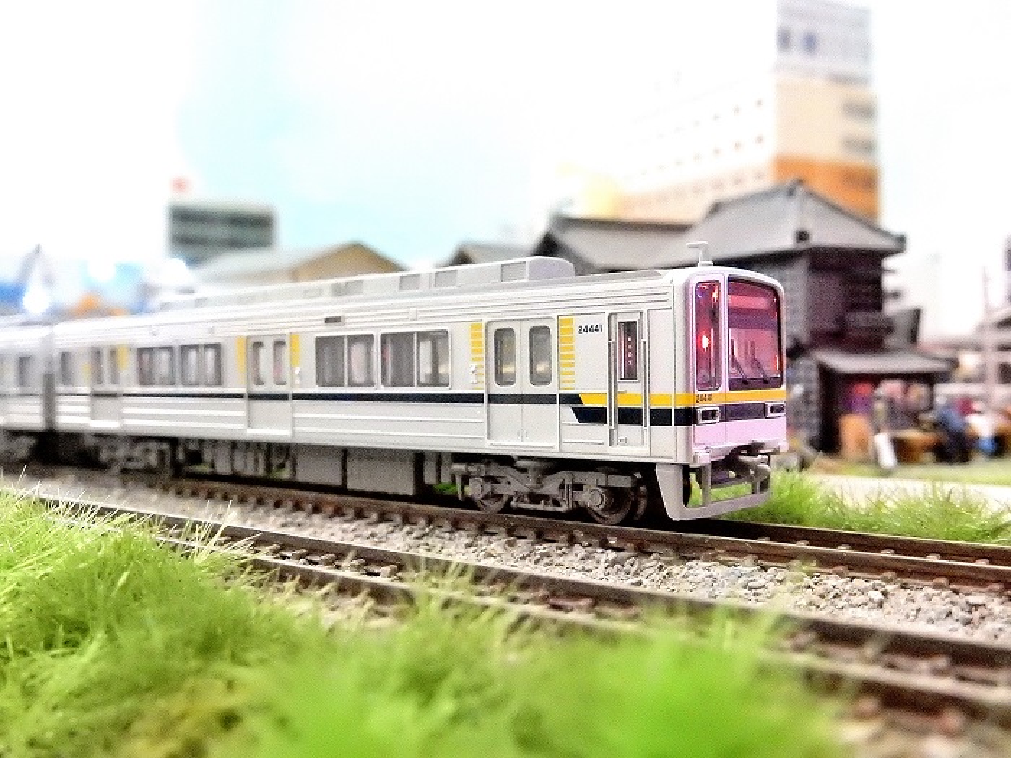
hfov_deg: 51.4
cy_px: 379
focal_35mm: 36
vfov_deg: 39.7
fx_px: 1051
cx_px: 506
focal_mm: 6.4
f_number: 4
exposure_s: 1/100
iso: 3200
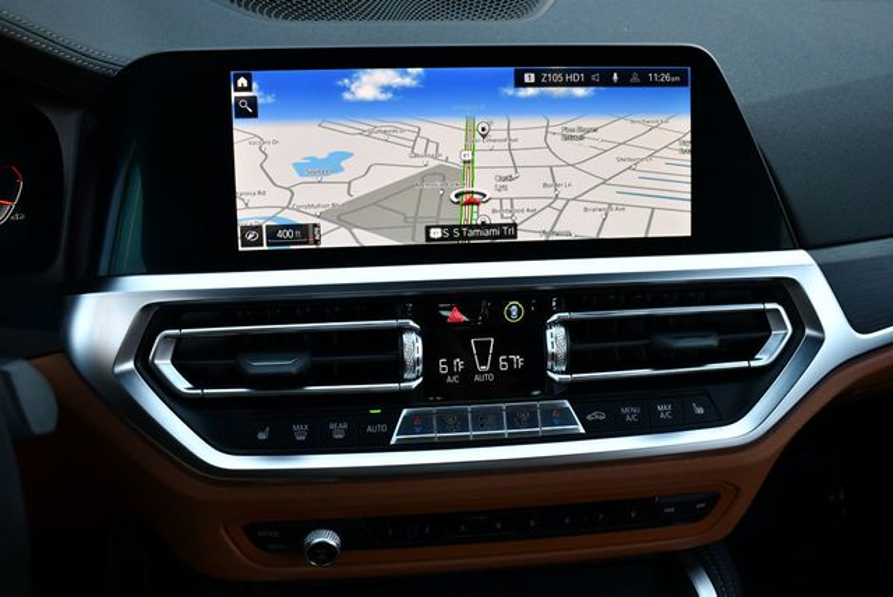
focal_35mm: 36
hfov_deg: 53.1
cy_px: 298
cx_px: 446
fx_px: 894
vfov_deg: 36.9
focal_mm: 18
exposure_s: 1/250
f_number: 4
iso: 400
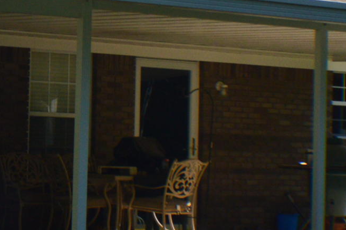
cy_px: -4
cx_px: 45
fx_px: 1843
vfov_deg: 7.1
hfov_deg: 10.7
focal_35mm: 192
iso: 400
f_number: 10
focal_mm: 28
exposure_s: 1/160
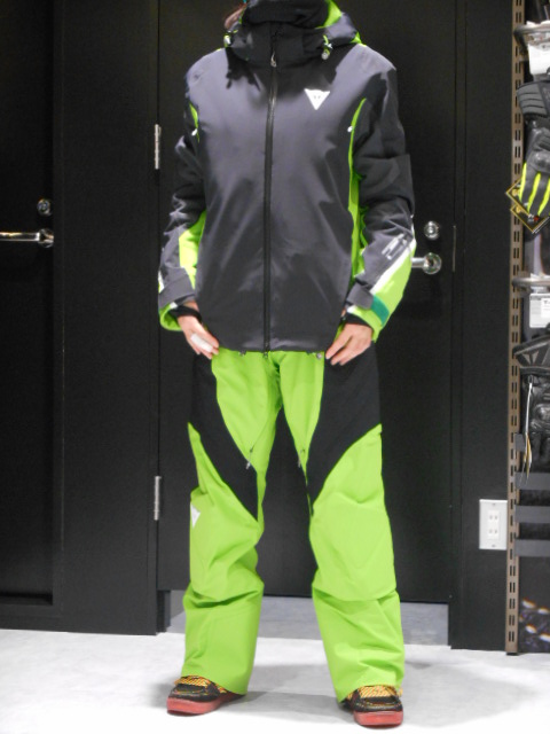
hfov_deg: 18.4
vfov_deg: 24.4
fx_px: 1695
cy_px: 367
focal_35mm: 80
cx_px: 275
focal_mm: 14.3
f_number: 4.7
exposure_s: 1/8
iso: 500
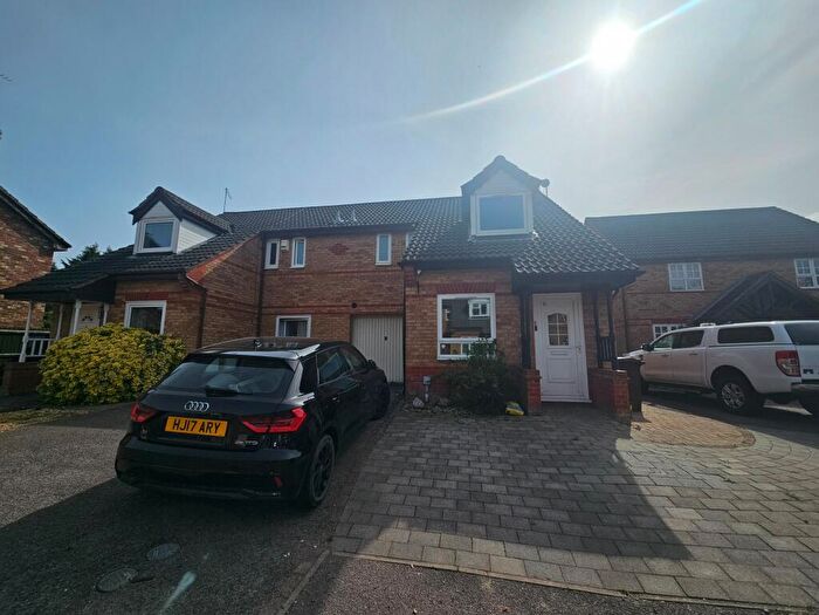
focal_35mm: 13
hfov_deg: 106.2
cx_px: 410
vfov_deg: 89.9
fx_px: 308
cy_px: 308
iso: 50
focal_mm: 2.2
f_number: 2.2
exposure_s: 1/5523
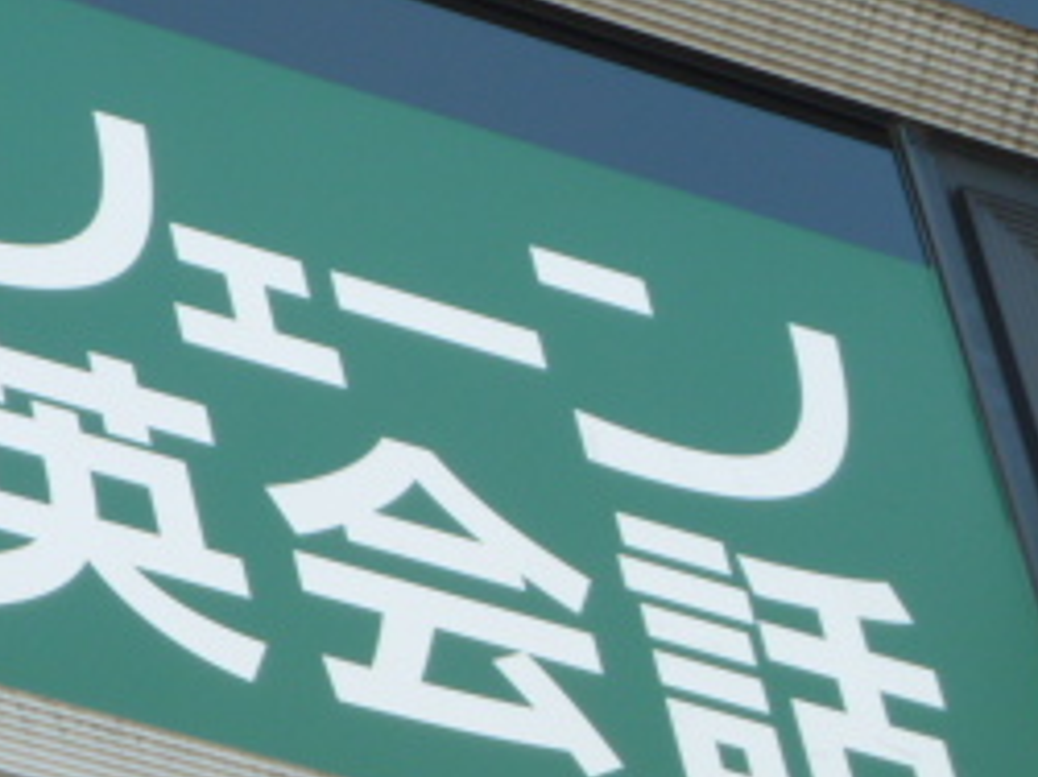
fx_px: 10460
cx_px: 91
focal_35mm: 349
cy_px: 422
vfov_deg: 4.3
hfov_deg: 5.7
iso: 80
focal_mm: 22.5
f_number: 4.5
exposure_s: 1/160
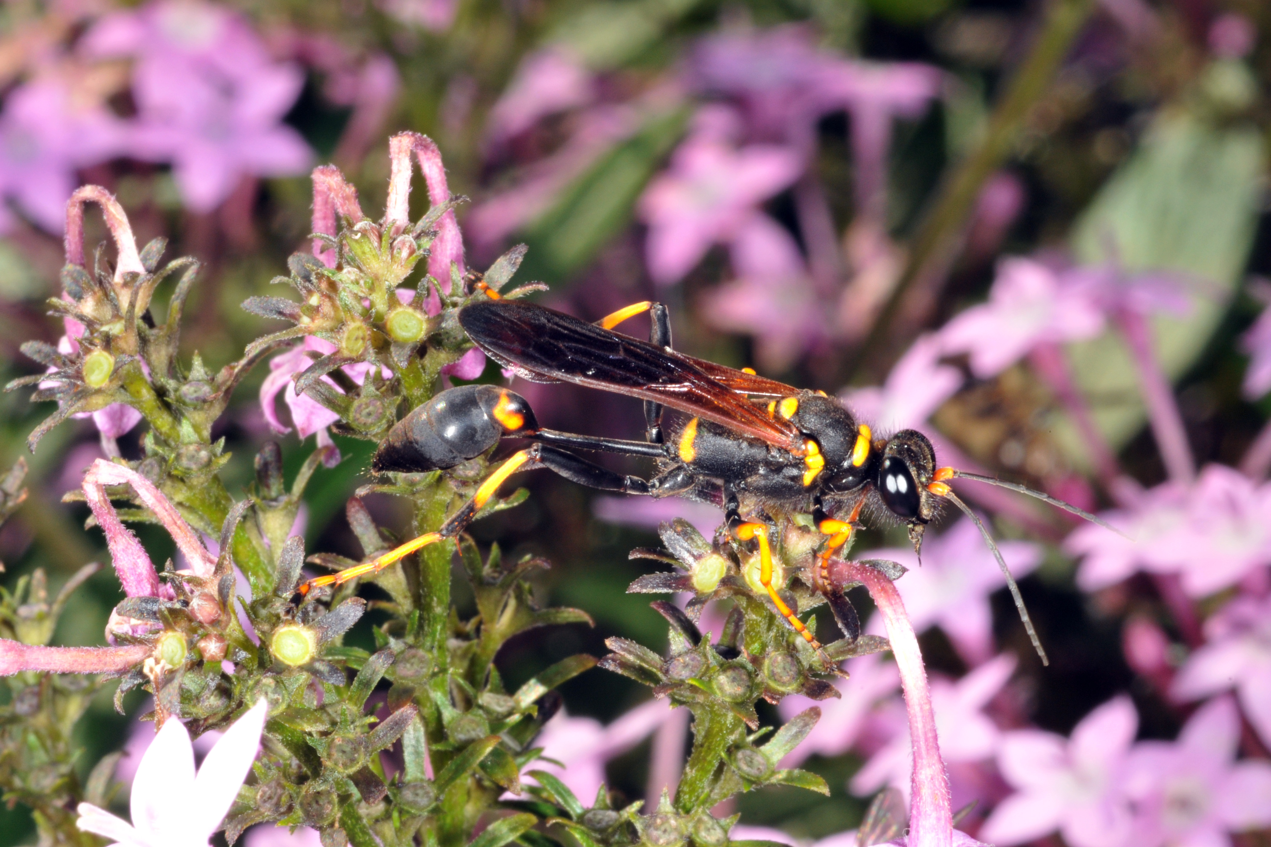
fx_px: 4801
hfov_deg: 15.1
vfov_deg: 10.1
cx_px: 634
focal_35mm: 136
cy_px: 422
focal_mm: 90
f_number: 45
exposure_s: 1/60
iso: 400
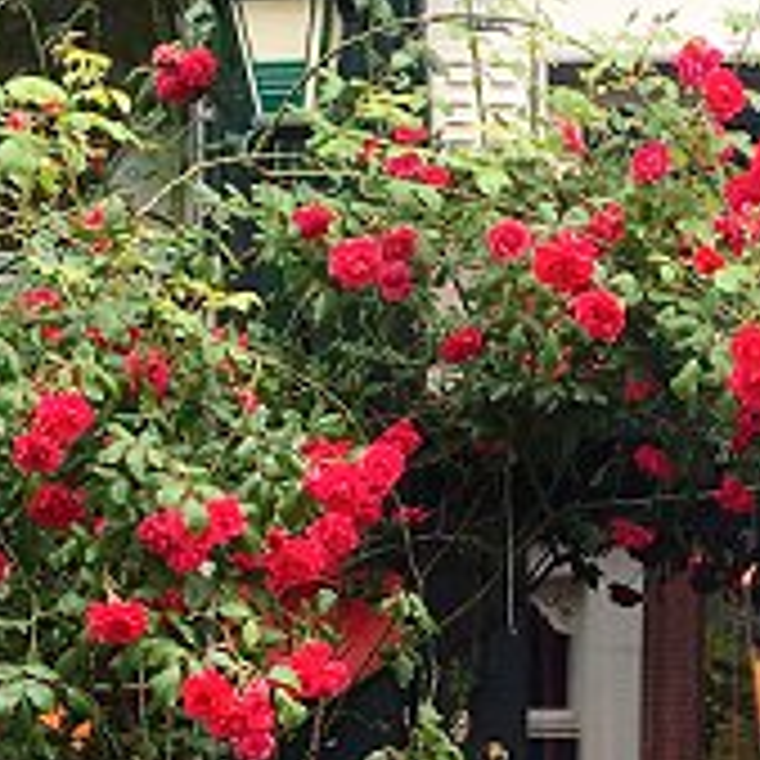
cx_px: 742
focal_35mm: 121
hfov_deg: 14.2
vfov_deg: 14.3
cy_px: 670
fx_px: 3006
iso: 25
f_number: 2.2
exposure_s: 1/127
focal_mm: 4.15
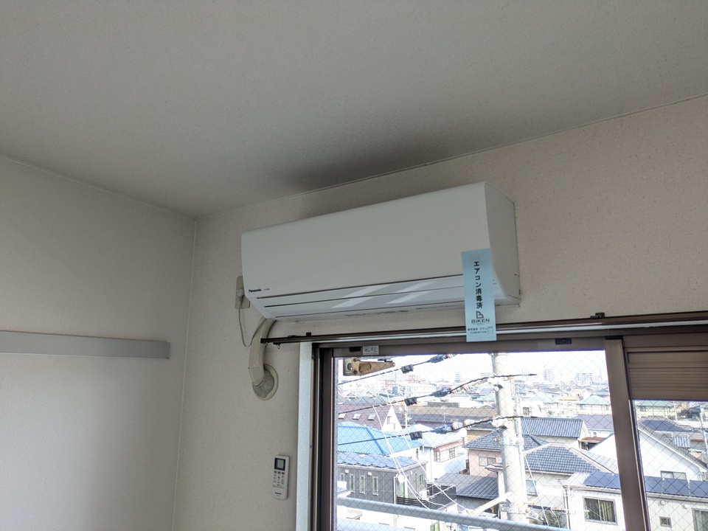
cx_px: 354
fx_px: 511
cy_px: 266
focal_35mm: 25
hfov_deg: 69.4
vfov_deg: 54.9
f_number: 1.89
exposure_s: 1/205
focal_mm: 5.43
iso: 45
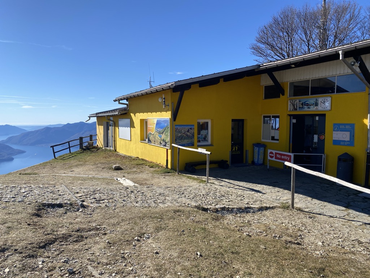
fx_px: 278
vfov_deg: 53.1
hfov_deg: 67.3
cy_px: 139
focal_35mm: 26
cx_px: 185
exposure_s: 1/2890
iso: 32
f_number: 1.8
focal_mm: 4.25
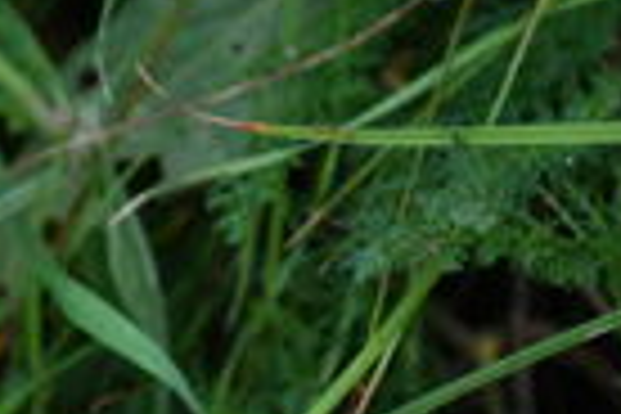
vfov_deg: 1.6
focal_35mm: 872
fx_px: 15041
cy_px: 250
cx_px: 32
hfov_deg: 2.4
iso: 1000
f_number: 6.3
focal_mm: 200
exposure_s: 1/160
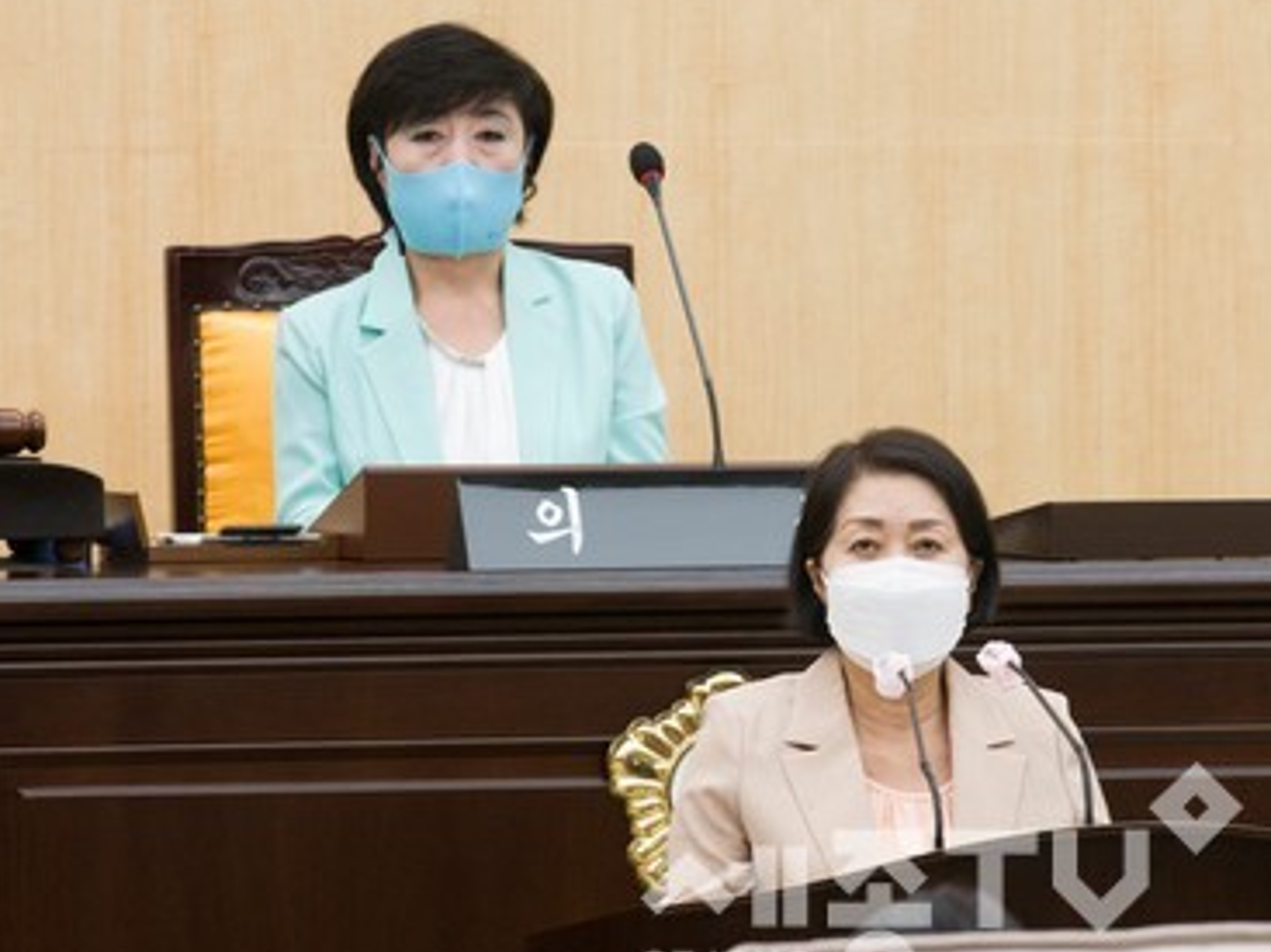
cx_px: 890
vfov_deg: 3.7
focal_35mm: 401
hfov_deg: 4.9
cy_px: 365
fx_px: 14719
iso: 800
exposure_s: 1/160
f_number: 6.3
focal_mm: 170
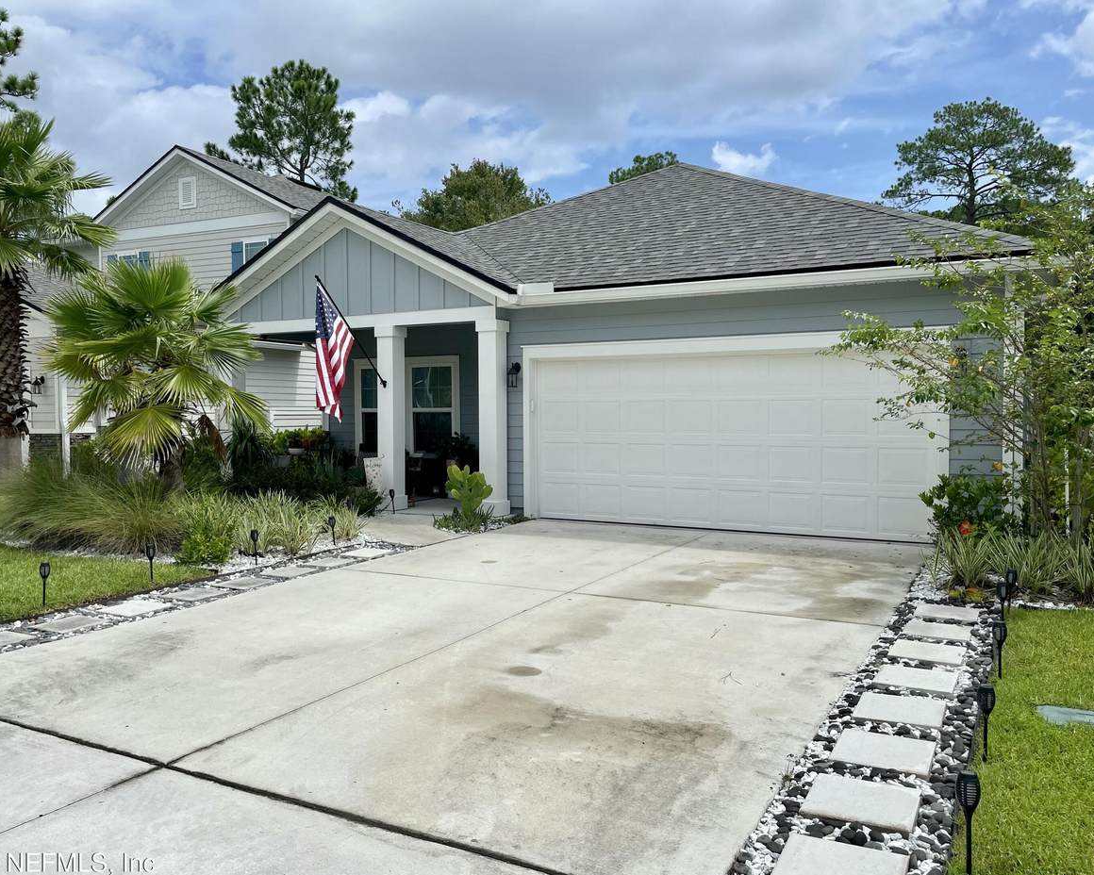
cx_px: 525
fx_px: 907
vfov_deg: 51.5
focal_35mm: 28
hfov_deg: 62.2
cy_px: 452
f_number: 1.6
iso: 32
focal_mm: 4.2
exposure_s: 1/6135
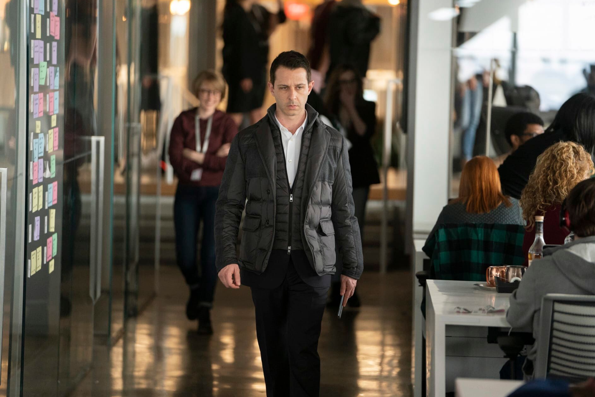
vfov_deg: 7.8
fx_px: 2909
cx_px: 293
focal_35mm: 176
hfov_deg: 11.7
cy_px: 200
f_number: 2.8
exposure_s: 1/200
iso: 3200
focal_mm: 173
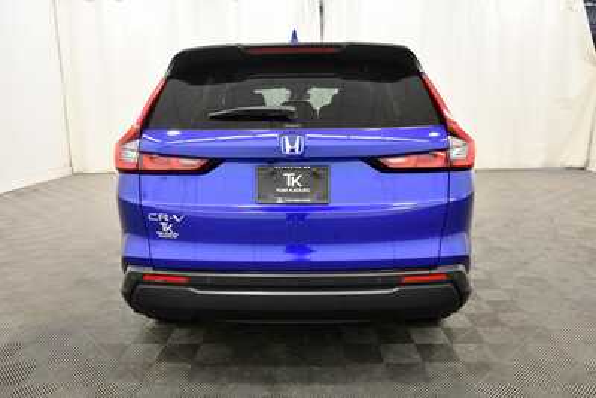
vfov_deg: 46.4
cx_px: 298
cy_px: 199
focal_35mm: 28
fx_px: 464
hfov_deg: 65.5
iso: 1800
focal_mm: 19
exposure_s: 1/125
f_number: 5.6
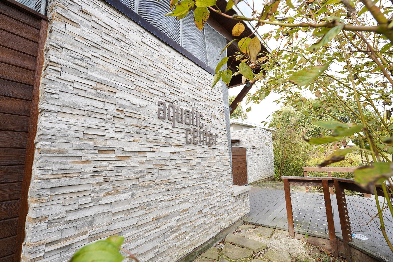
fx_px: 179
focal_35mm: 16
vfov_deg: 72.4
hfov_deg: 95.3
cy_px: 131
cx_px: 196
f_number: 6.3
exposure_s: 1/100
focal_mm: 16.4
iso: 160
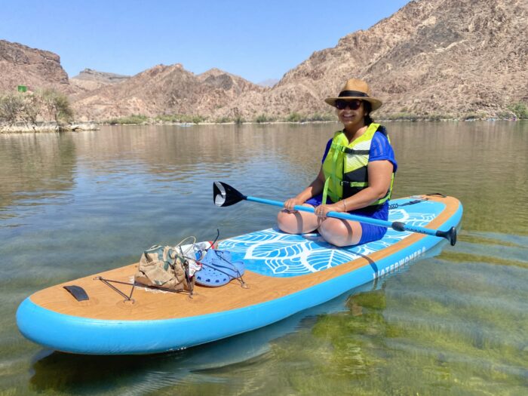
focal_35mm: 26
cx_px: 264
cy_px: 198
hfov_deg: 67.3
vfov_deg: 53.1
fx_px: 397
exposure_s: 1/3205
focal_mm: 4.25
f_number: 1.8
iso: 32
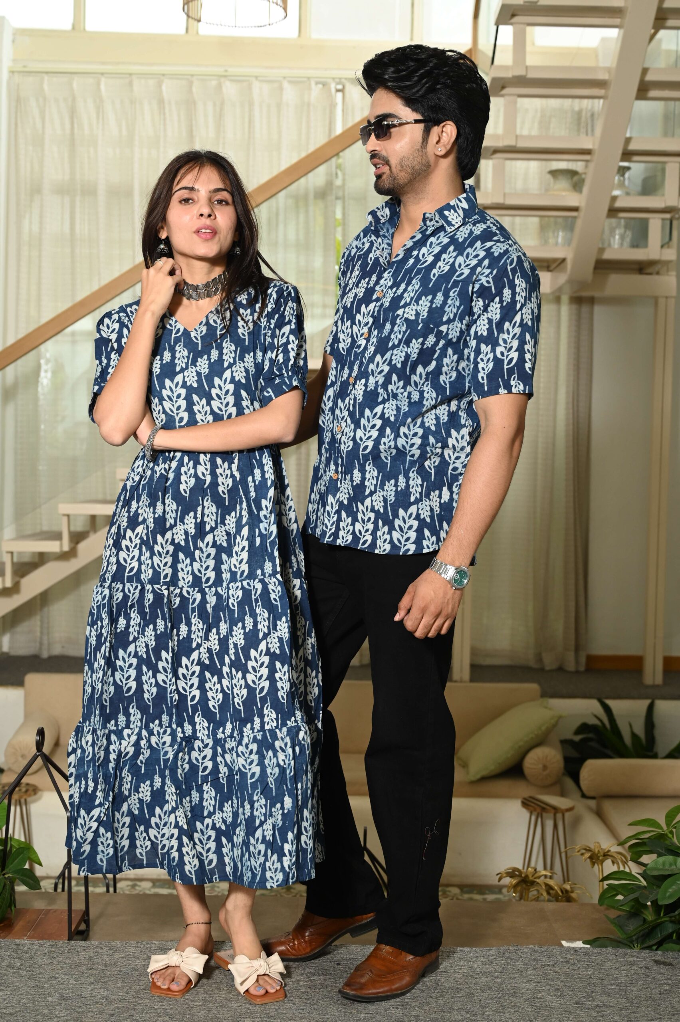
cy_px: 511
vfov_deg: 44.5
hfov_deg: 30.5
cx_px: 340
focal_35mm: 44
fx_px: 1248
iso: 400
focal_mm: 44
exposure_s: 1/160
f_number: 4.5
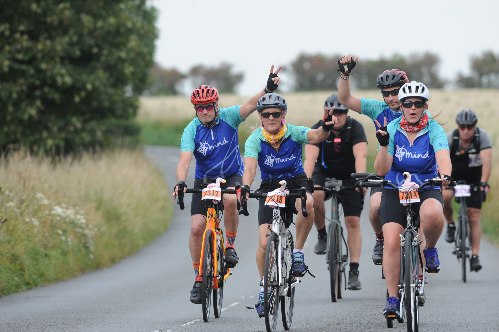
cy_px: 166
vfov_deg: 4.6
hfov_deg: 6.9
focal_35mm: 300
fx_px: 4156
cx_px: 250
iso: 900
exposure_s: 1/1000
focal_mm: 300
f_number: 5.6
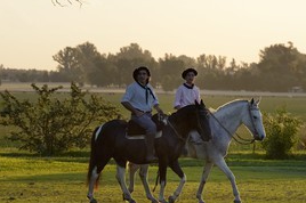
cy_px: 78
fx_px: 2666
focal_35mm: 314
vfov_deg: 4.4
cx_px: 71
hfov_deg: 6.6
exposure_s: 1/500
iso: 400
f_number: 8
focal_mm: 200
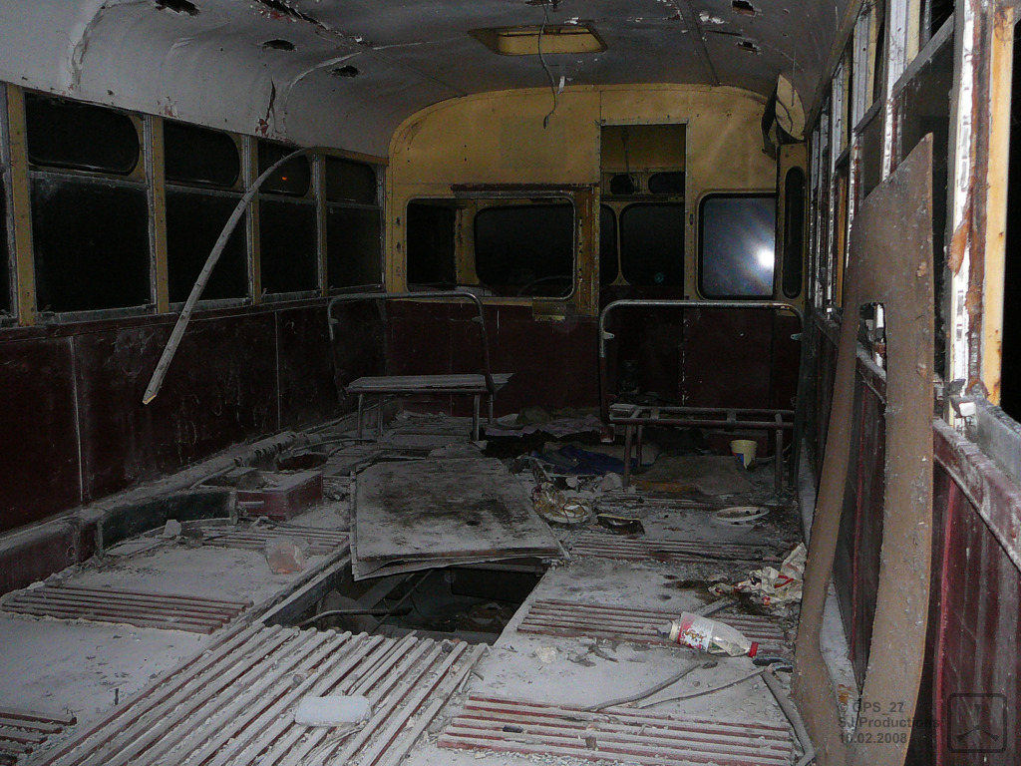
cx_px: 510
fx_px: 1032
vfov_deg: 40.7
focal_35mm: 35
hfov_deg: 52.6
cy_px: 383
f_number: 2.8
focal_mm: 5.2
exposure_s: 1/30
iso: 200
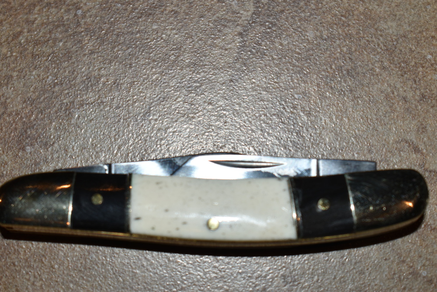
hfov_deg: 26.0
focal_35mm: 78
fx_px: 947
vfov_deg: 17.5
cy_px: 146
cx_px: 218
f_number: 8
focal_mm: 52
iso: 100
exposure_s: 1/60
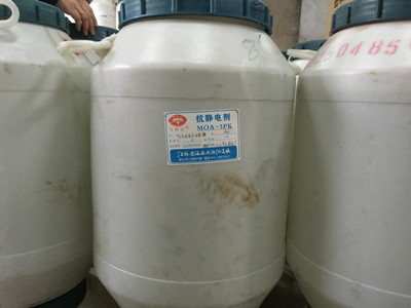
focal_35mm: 29
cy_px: 154
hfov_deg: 61.7
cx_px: 206
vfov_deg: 48.2
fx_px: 344
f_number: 2.2
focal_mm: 4.15
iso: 80
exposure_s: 1/4
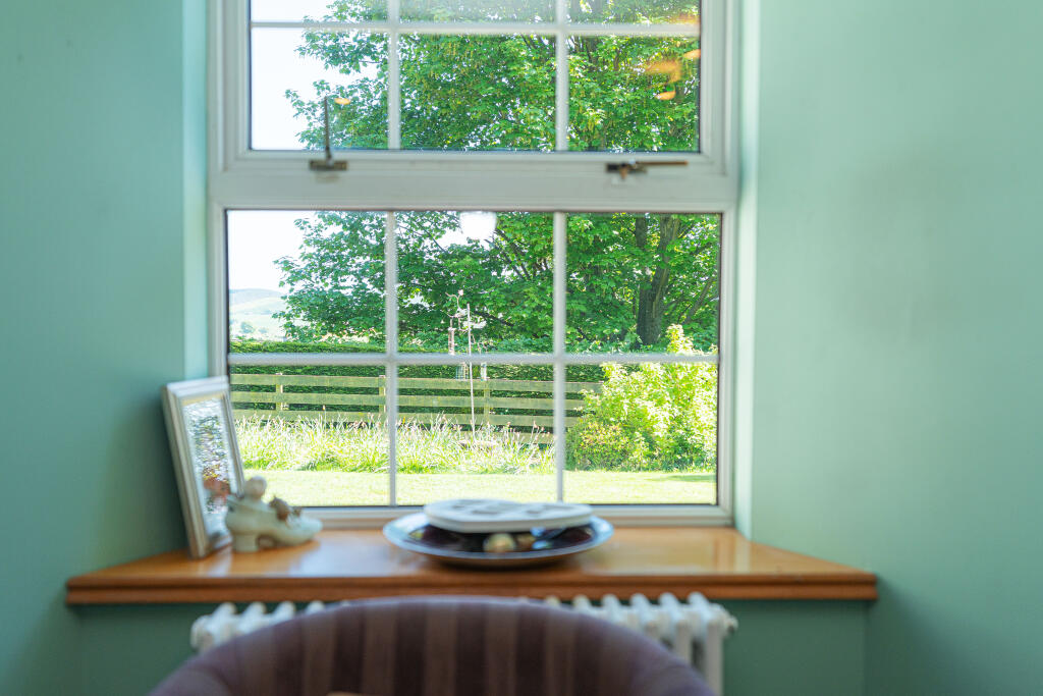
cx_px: 522
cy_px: 348
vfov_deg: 37.9
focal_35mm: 35
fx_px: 1014
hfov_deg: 54.4
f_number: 2.8
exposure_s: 1/640
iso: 250
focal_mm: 35
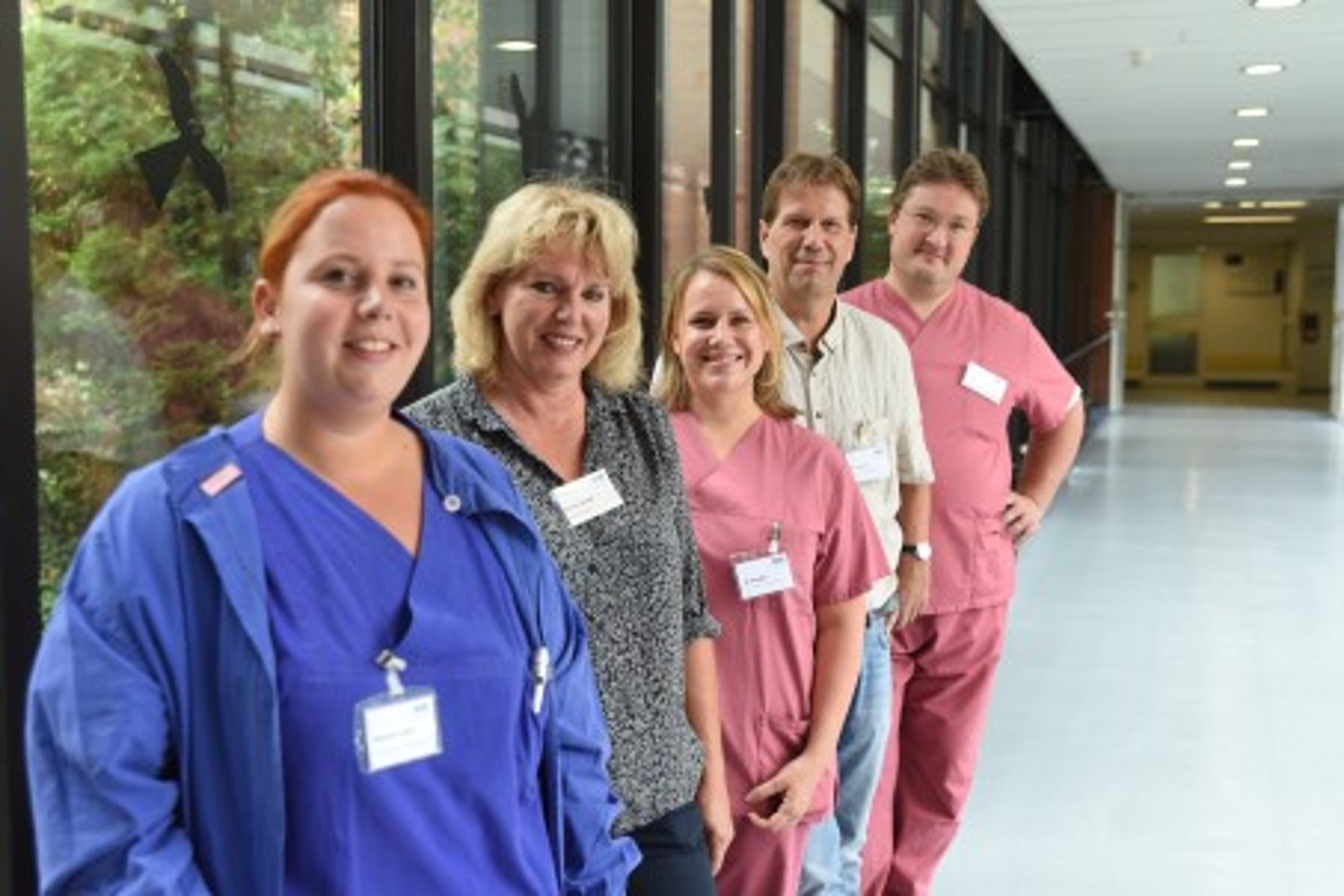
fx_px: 1717
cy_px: 448
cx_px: 672
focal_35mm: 46
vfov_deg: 29.2
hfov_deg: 42.7
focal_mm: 46
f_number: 4
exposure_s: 1/400
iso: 1600
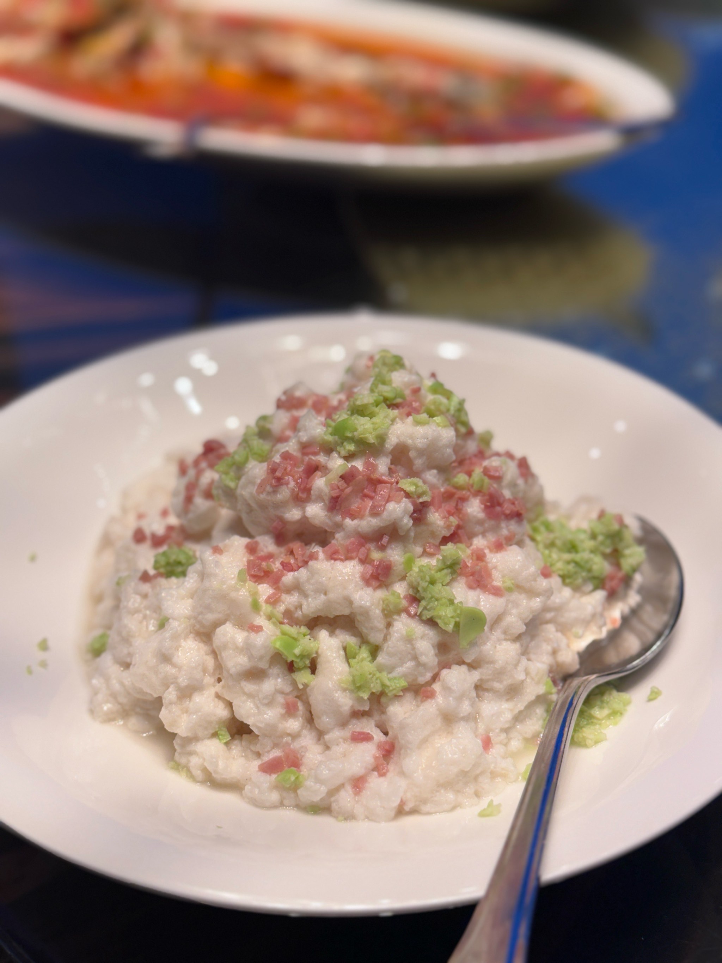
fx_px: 1335
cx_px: 361
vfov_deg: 39.7
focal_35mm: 48
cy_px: 482
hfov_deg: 30.3
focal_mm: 6.76
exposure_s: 1/100
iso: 50
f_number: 1.78
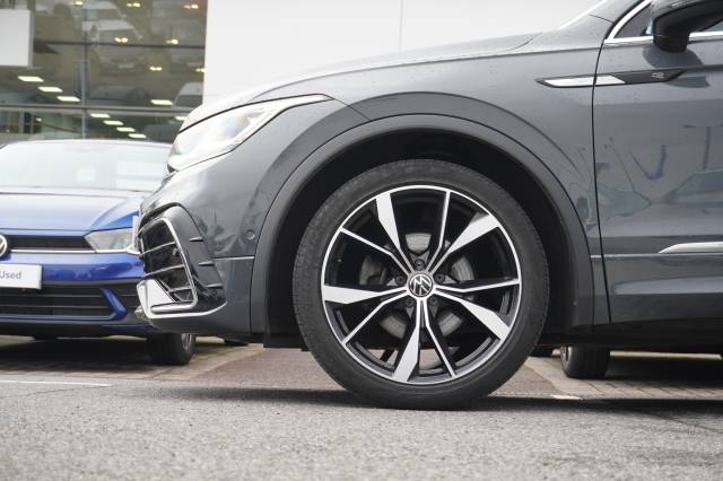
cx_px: 362
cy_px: 240
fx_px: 1144
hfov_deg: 35.1
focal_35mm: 57
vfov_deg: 23.8
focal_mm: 38
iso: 800
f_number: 5.6
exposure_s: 1/160
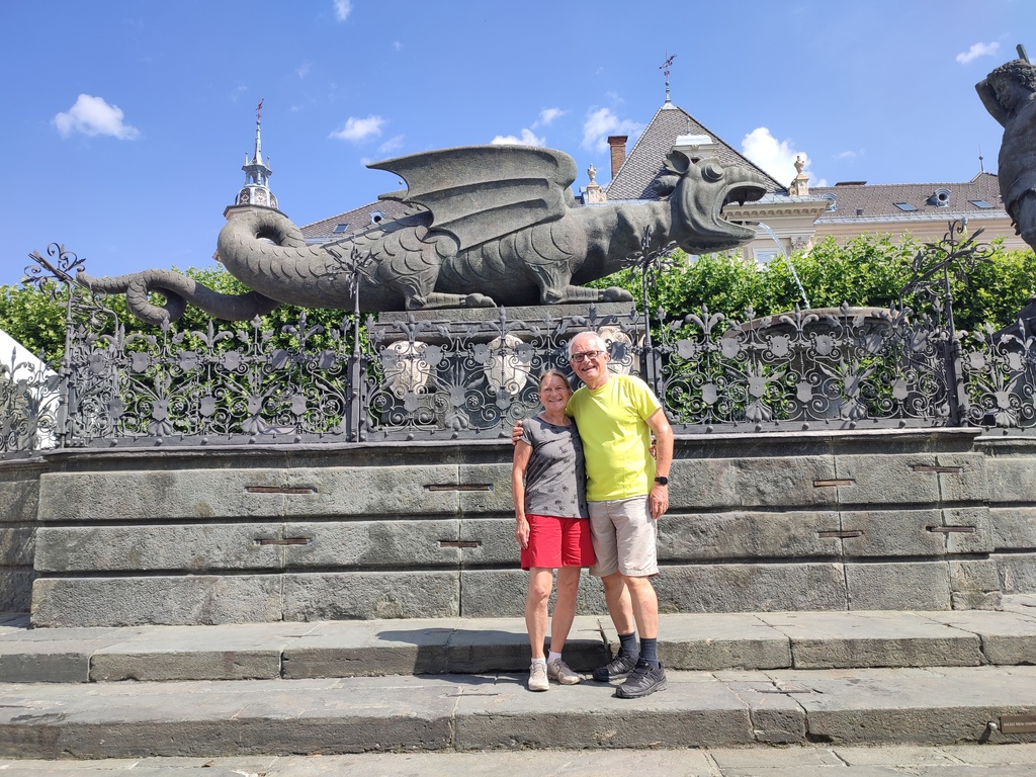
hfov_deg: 69.4
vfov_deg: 54.9
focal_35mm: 25
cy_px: 388
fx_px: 748
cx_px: 518
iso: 50
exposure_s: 1/418
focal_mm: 6.04
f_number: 1.9
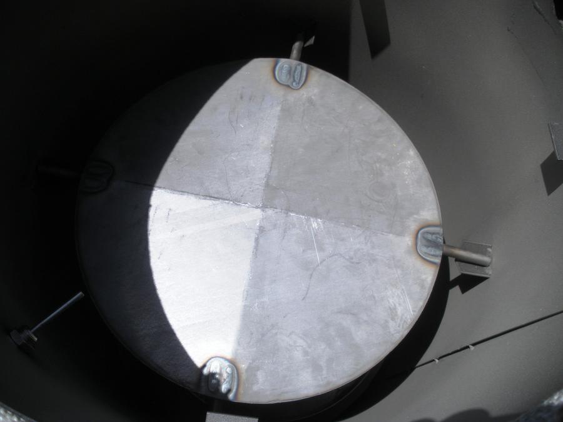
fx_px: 586
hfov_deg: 51.4
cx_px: 282
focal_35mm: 36
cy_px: 211
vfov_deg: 39.7
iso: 64
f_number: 3.5
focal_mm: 6.3
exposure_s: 1/864
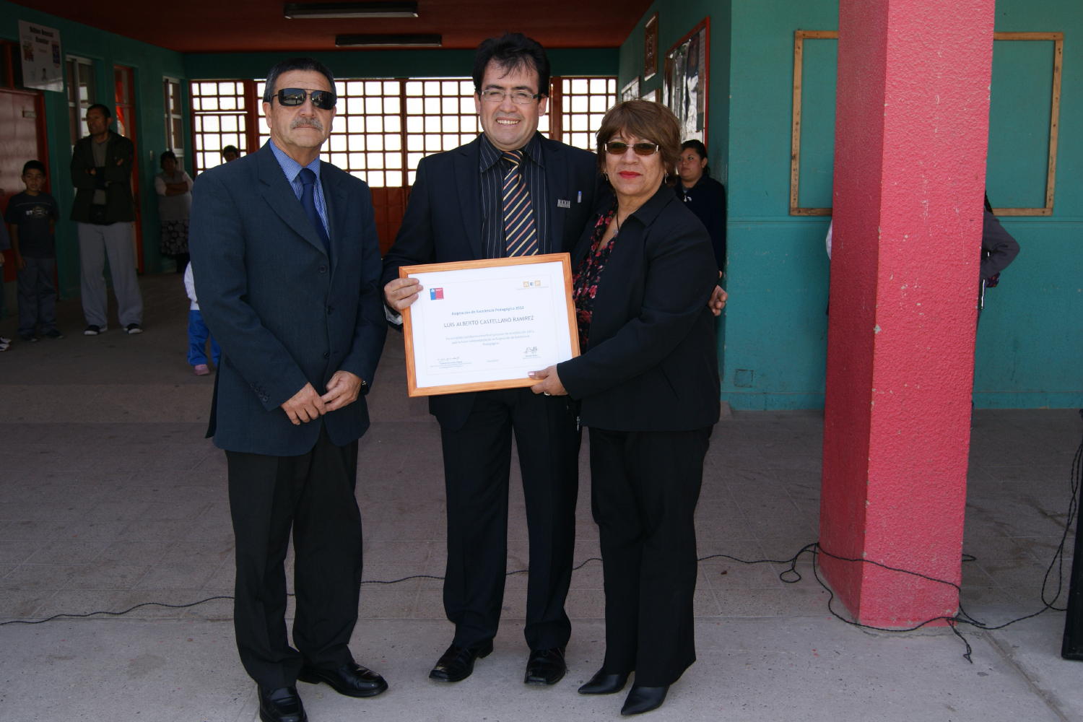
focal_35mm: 36
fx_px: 1083
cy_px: 361
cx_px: 542
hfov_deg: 53.1
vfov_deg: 36.9
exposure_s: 1/160
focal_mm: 24
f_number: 5.6
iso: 100
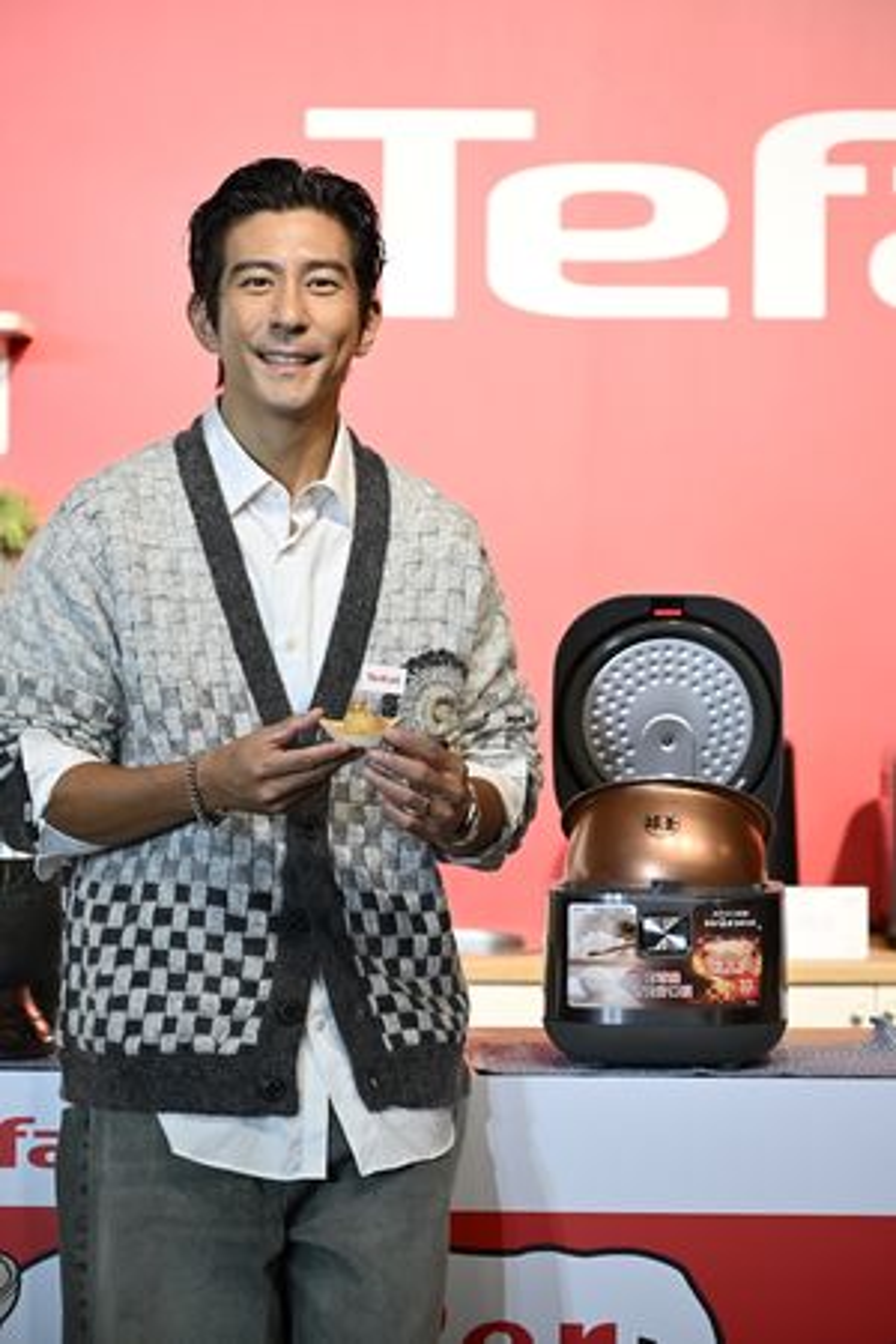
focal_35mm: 120
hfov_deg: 11.4
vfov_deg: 17.1
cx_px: 448
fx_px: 4480
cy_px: 672
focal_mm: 120
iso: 400
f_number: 4
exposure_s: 1/200
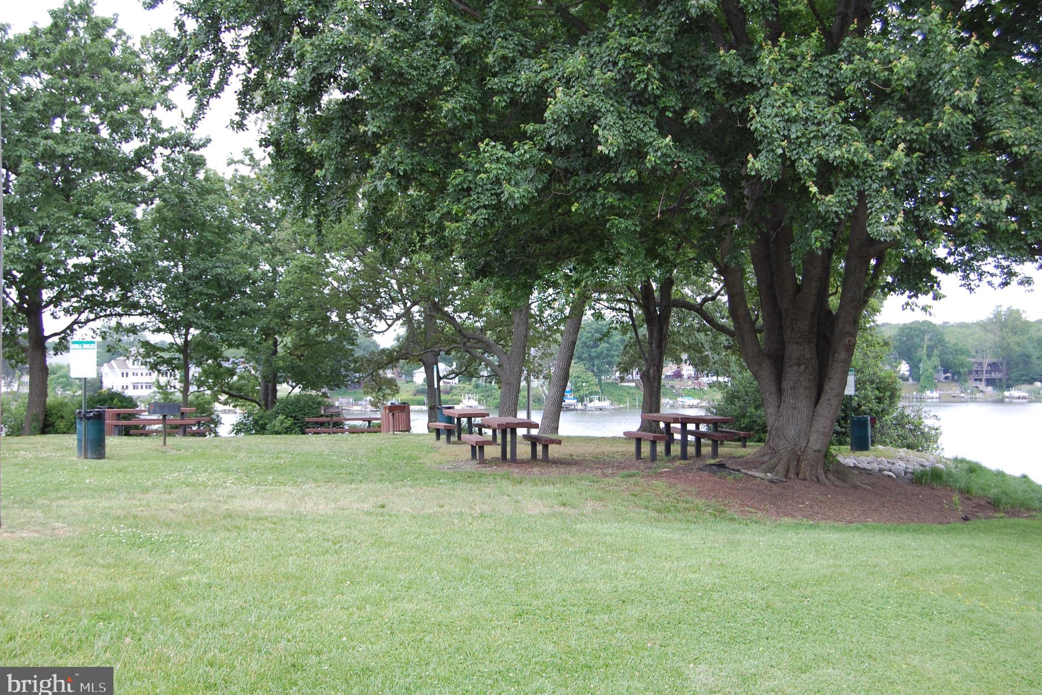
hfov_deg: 42.7
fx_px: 1331
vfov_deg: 29.2
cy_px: 350
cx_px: 531
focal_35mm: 46
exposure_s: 1/160
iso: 200
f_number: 6.3
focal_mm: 30
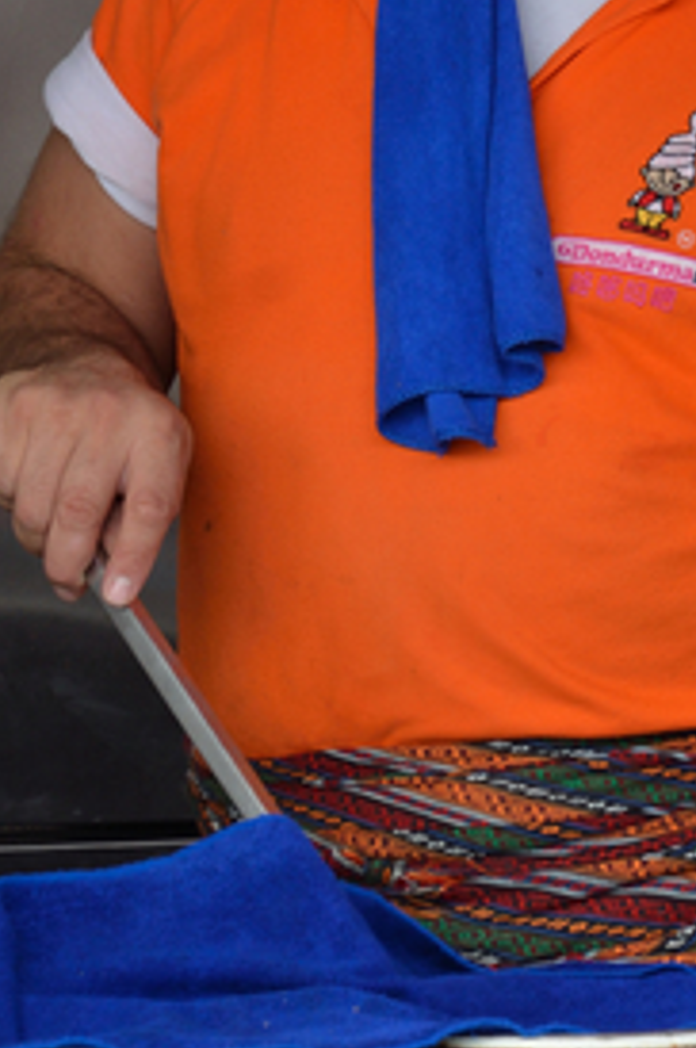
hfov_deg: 3.7
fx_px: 10849
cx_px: 579
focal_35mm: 373
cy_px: 321
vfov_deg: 5.5
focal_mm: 105
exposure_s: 1/200
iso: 200
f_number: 7.1
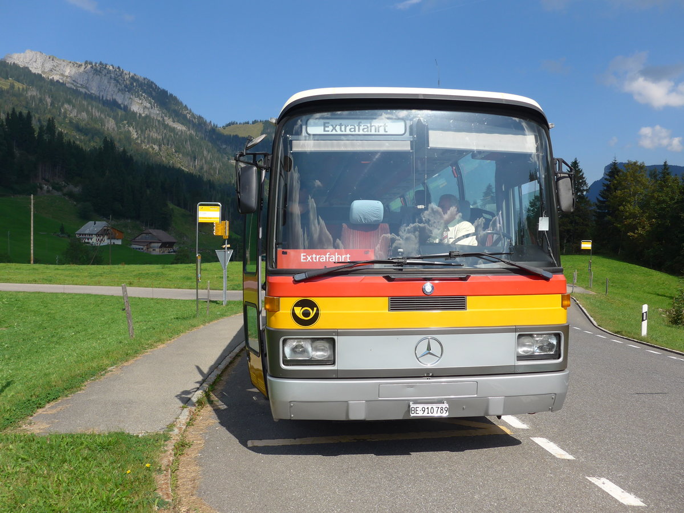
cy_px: 256
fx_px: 573
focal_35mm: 29
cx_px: 342
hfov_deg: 61.7
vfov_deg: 48.2
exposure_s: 1/1600
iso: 80
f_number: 2.8
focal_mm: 6
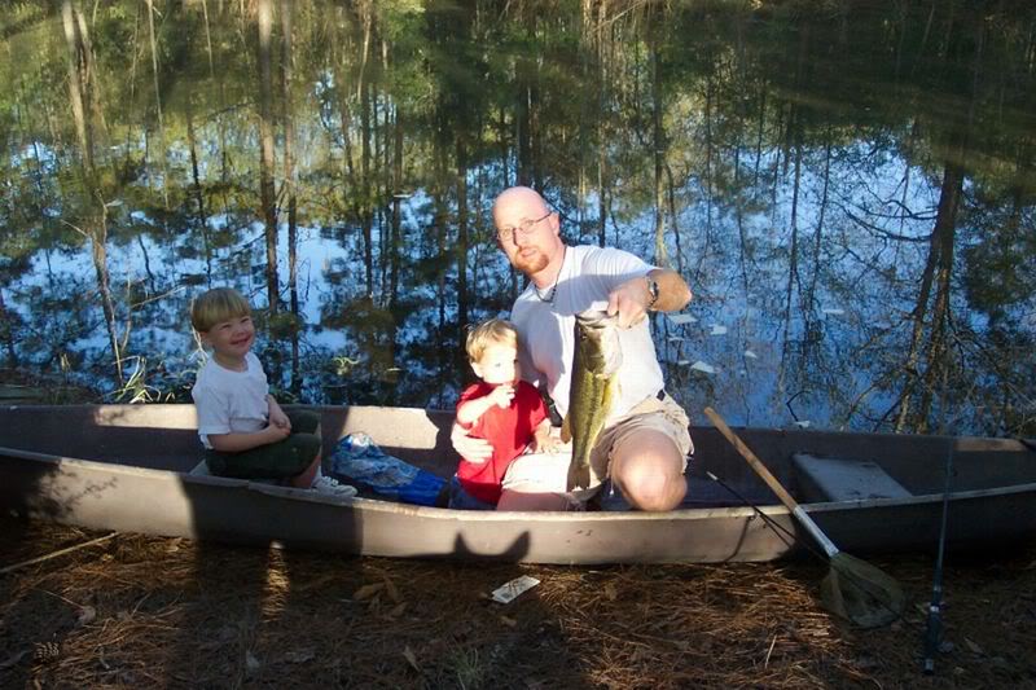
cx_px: 518
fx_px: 1093
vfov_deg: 35.0
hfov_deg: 50.7
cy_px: 345
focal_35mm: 38
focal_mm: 8
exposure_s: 1/250
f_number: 2.8
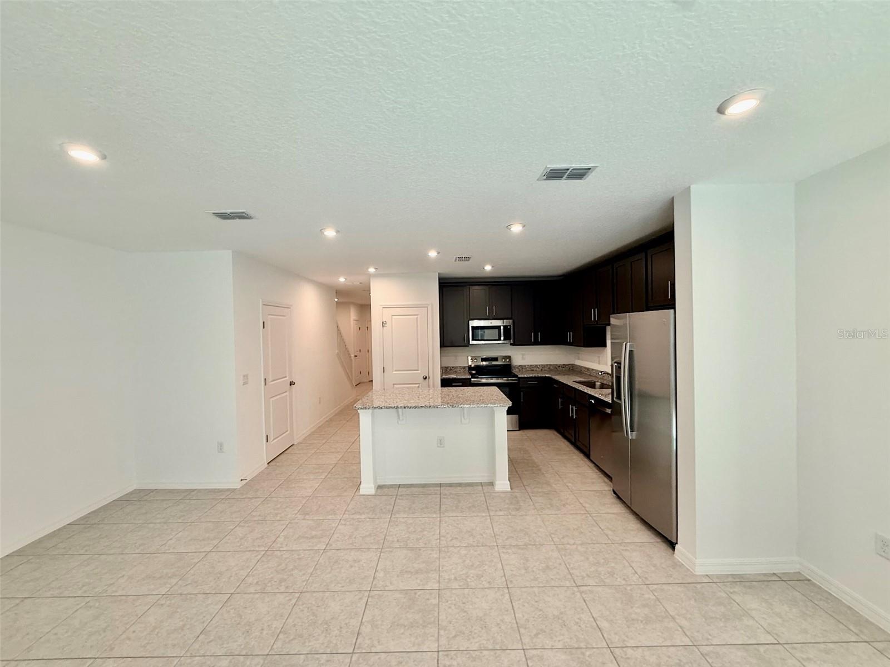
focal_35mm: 14
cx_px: 445
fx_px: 360
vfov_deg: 85.7
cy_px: 334
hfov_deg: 102.1
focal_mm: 2.22
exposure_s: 1/120
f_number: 2.2
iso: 100
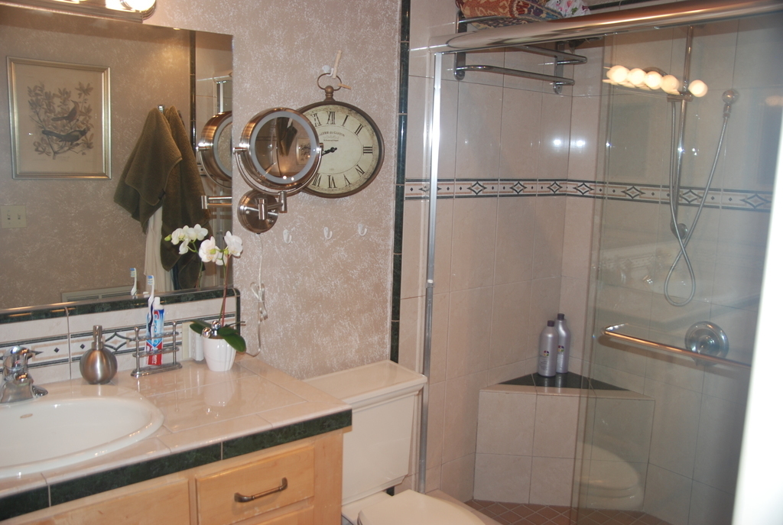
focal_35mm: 33
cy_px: 262
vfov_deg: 40.1
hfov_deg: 57.1
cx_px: 392
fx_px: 719
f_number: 3.8
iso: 200
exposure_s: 1/60
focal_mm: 22
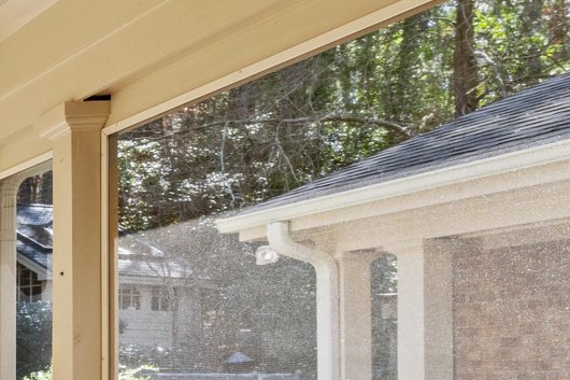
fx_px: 918
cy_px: 357
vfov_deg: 22.7
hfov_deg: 21.0
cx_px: -489
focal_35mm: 58
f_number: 7.1
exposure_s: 1/80
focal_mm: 15
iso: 400
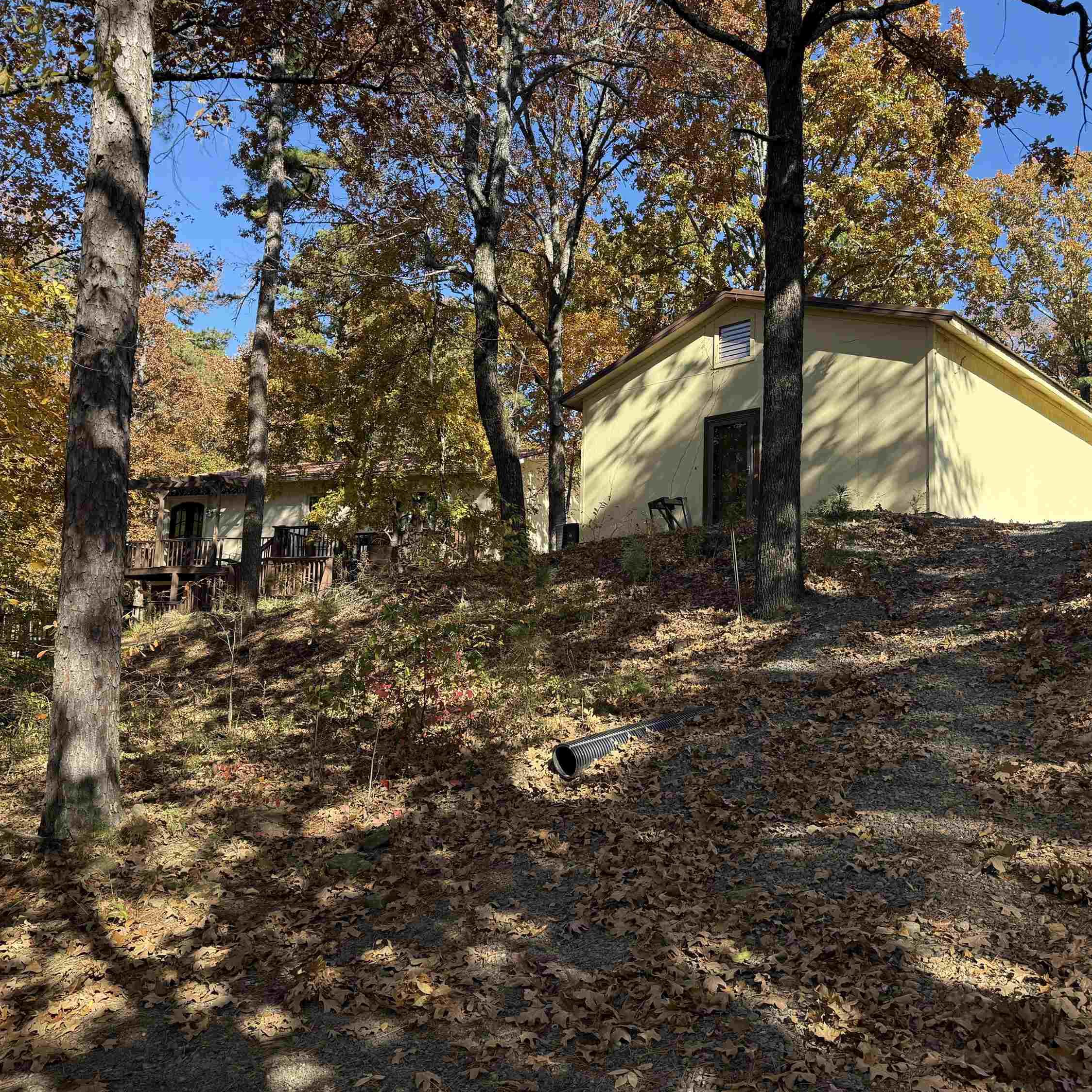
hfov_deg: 55.6
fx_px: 1035
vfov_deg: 55.6
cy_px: 535
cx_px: 559
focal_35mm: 29
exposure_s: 1/1122
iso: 100
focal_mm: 6.76
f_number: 1.78
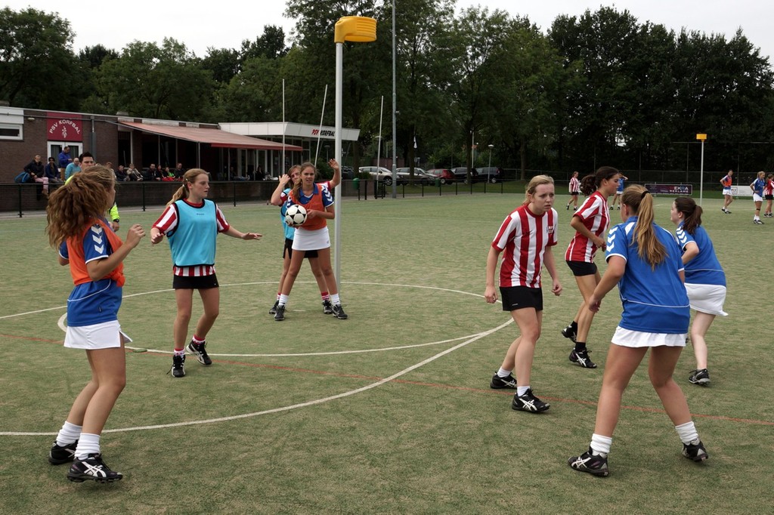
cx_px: 387
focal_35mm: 30
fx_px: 645
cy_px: 258
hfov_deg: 61.9
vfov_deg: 43.6
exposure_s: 1/400
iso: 100
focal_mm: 20
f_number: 6.3
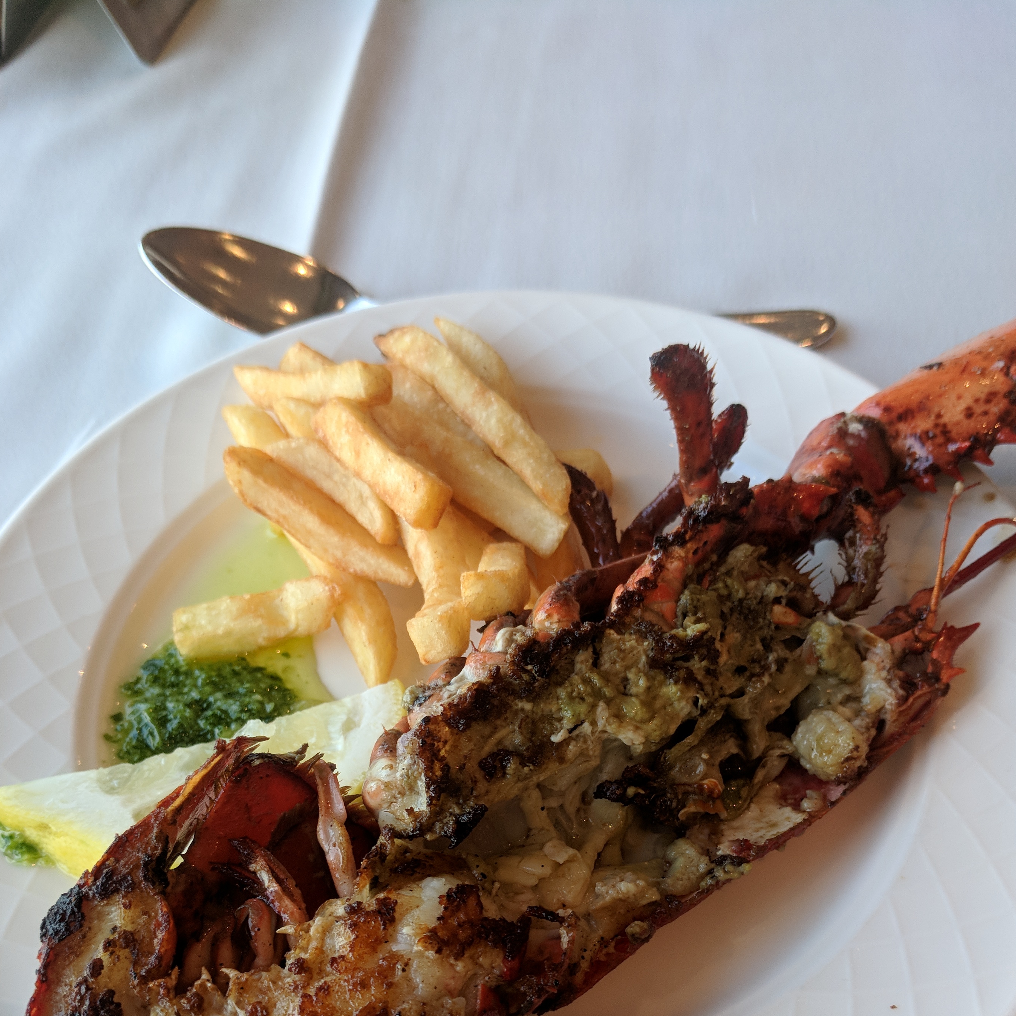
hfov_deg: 48.4
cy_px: 748
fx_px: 1129
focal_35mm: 34
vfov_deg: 46.9
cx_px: 518
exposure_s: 1/100
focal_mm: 4.67
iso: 258
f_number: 2
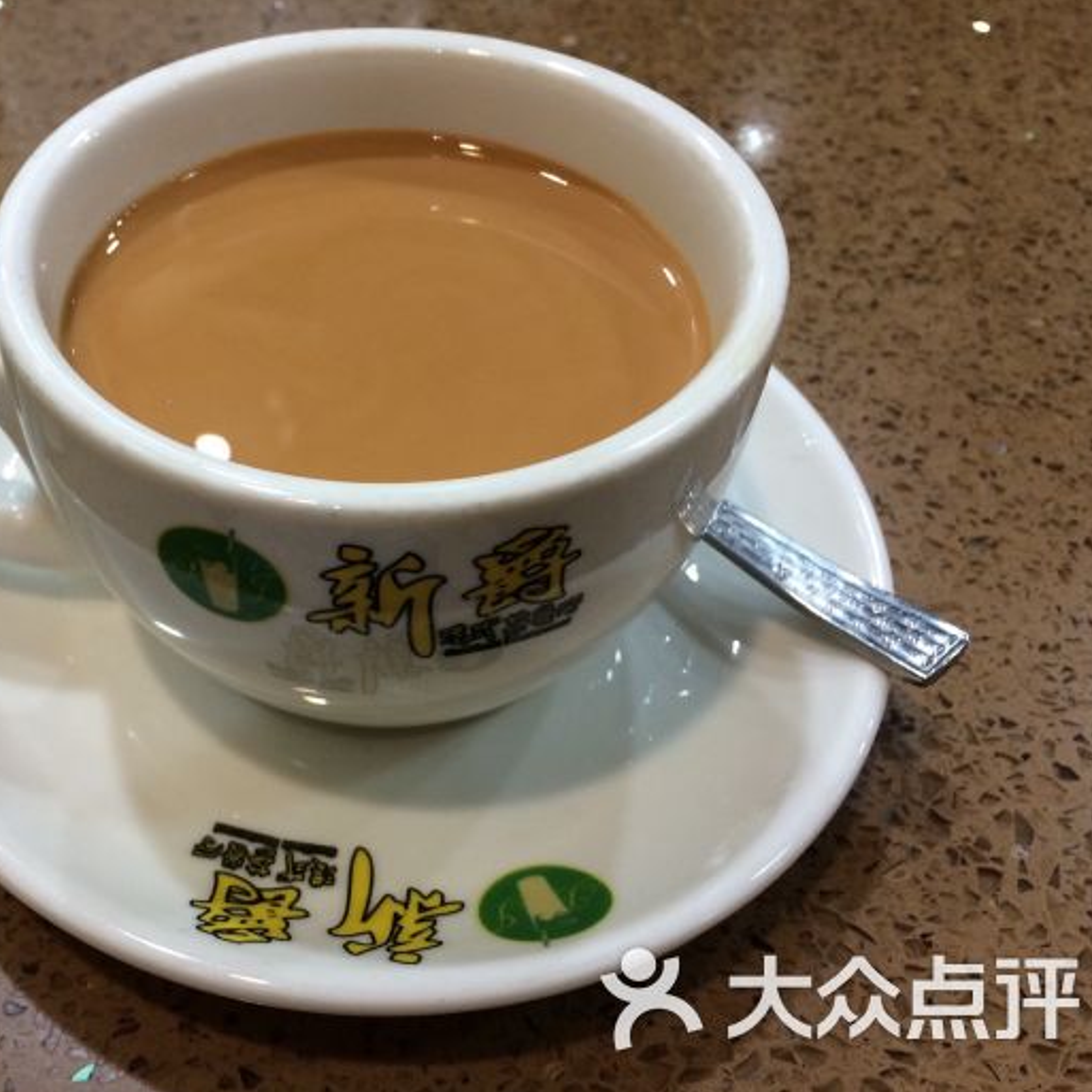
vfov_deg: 47.2
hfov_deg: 46.7
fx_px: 1249
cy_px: 550
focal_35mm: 35
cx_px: 390
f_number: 2.2
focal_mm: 4.15
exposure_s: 1/33
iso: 160
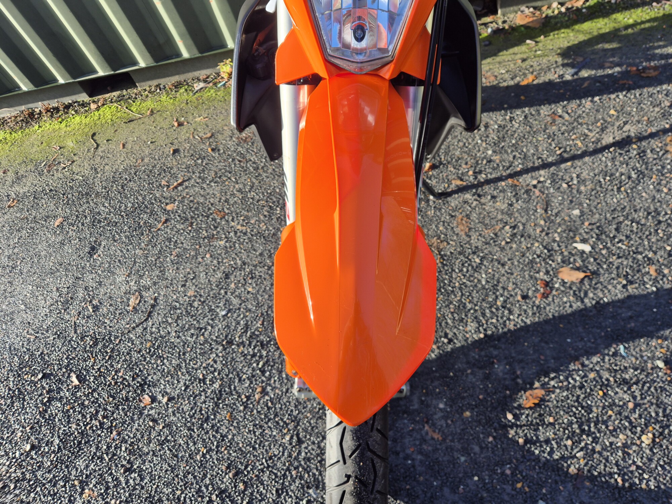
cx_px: 336
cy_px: 252
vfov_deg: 58.9
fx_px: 446
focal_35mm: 23
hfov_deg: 73.9
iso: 25
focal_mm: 5.4
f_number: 1.8
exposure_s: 1/578
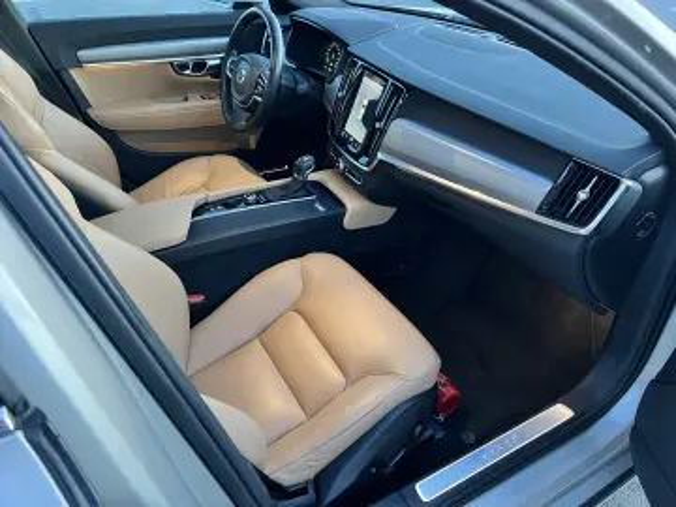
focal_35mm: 26
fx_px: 508
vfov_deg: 53.1
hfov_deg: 67.3
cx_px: 338
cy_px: 254
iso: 500
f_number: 1.5
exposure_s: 1/40
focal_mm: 5.7
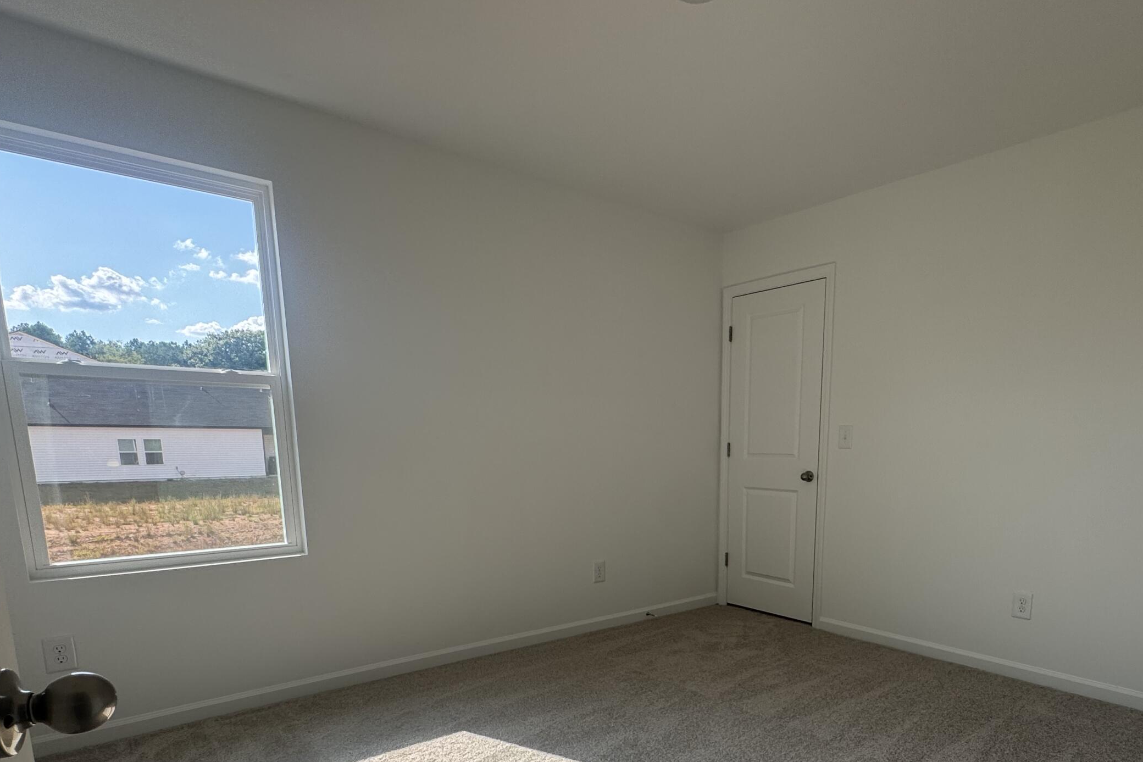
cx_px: 658
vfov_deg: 56.9
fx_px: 667
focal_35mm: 21
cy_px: 560
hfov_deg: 80.7
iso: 40
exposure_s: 1/215
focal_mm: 2.22
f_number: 2.2
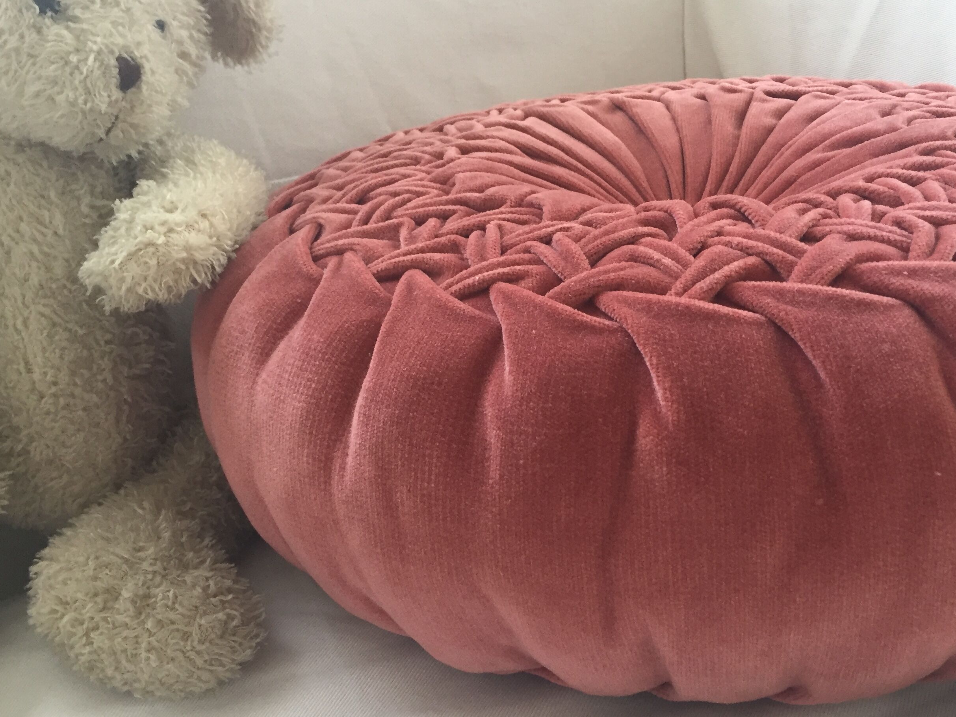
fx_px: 1077
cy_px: 419
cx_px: 574
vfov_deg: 36.7
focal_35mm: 39
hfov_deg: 47.6
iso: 125
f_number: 2.2
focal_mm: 4.15
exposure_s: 1/33
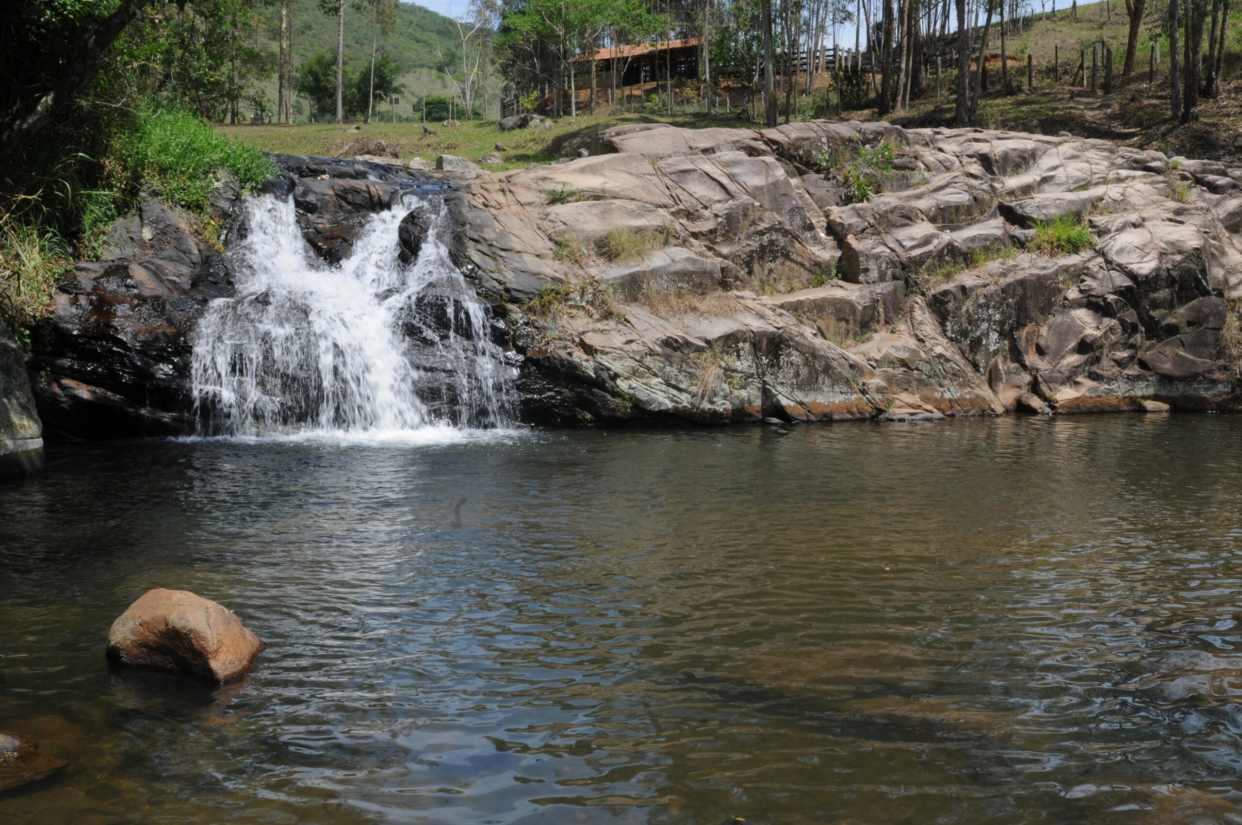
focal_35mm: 39
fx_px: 1344
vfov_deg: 34.1
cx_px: 621
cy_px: 412
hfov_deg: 49.6
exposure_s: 1/60
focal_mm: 26
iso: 200
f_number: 20
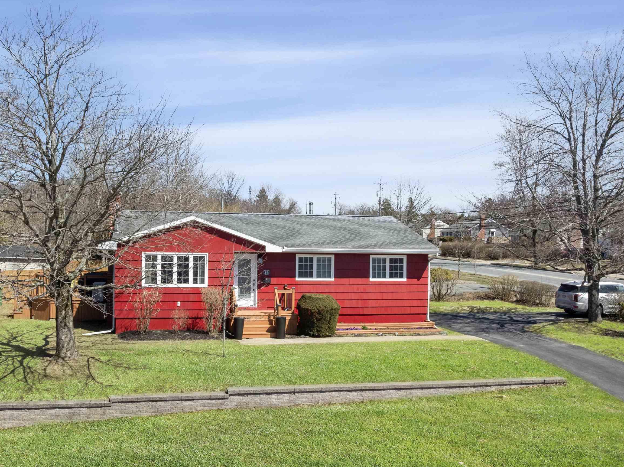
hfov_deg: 56.3
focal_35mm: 32
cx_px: 242
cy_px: 245
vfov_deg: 44.1
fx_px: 576
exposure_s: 1/50
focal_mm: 12.29
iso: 400
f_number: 9
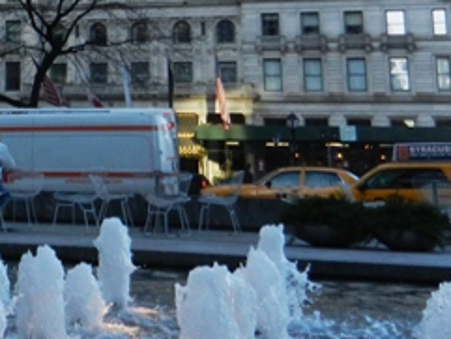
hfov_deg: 21.8
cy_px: -82
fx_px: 1082
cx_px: -88
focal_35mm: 83
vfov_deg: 16.9
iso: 160
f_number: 3.5
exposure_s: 1/320
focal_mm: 4.5
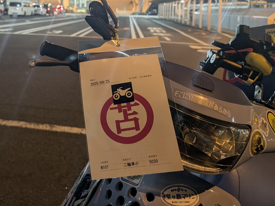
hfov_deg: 42.7
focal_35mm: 42
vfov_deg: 32.8
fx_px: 334
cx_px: 53
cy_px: 26
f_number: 1.68
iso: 277
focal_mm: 6.9
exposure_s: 1/33.3
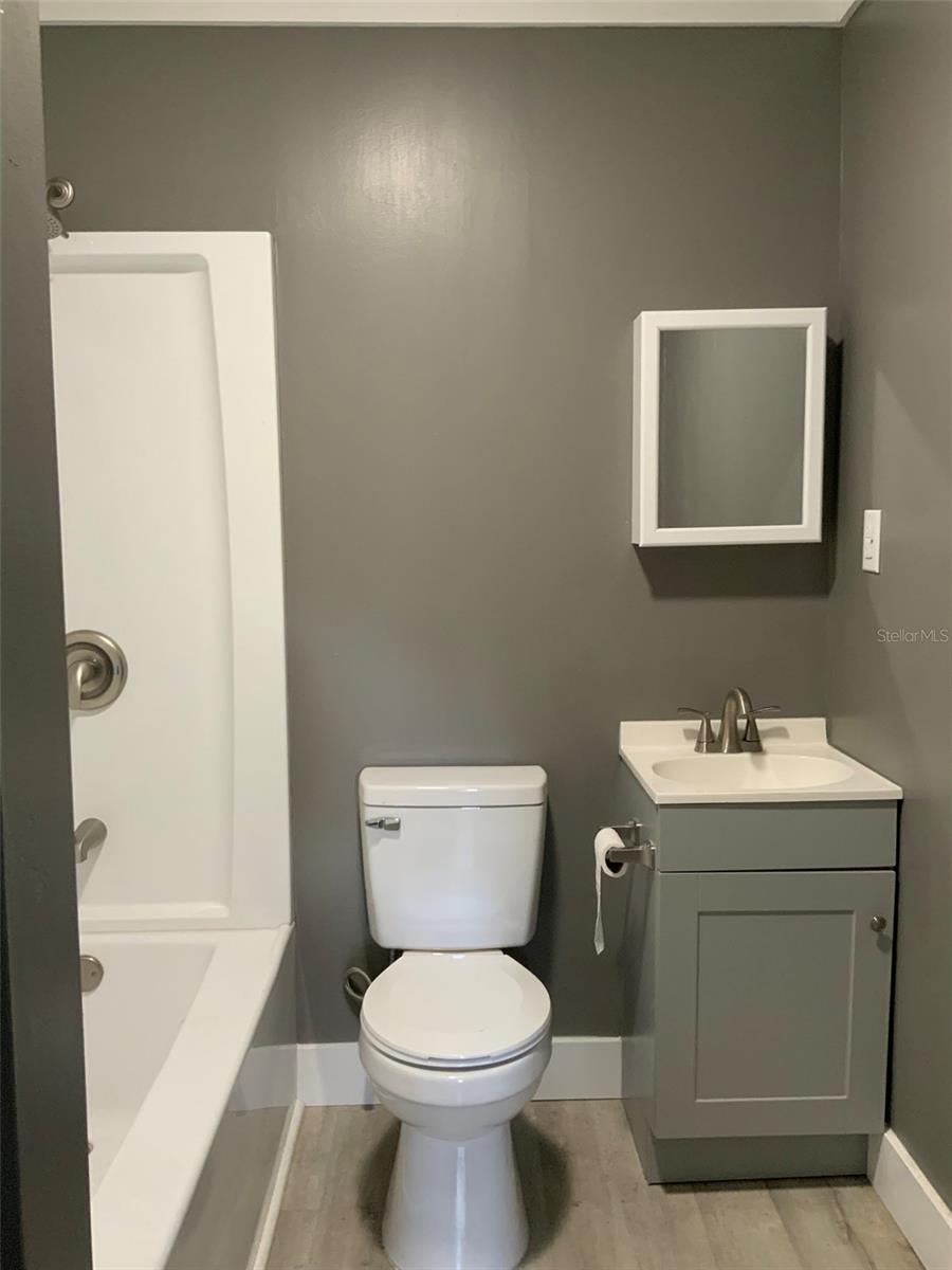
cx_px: 476
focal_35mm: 29
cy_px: 635
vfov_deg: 61.7
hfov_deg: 48.2
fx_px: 1063
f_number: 1.8
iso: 200
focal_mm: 3
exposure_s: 1/60
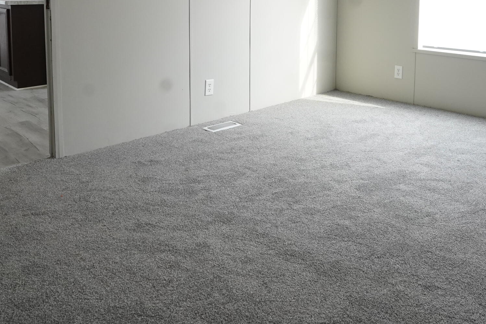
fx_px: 459
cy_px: 18
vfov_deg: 35.9
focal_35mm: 34
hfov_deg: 55.4
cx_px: 289
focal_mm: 17
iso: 2500
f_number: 6.3
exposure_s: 1/125
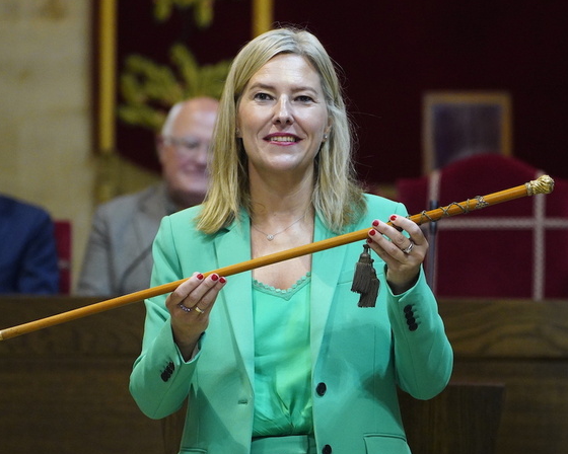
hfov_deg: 6.6
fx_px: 4926
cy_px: 241
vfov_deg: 5.3
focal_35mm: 293
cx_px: 281
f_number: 5.6
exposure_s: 1/200
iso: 8000
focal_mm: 241
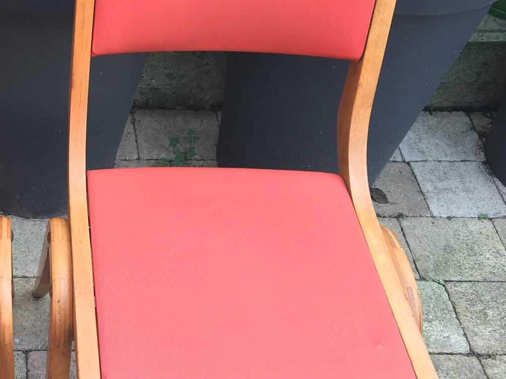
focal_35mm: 59
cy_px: 212
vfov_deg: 24.8
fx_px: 862
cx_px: 9
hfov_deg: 30.5
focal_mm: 4.15
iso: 25
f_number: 2.2
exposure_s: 1/50
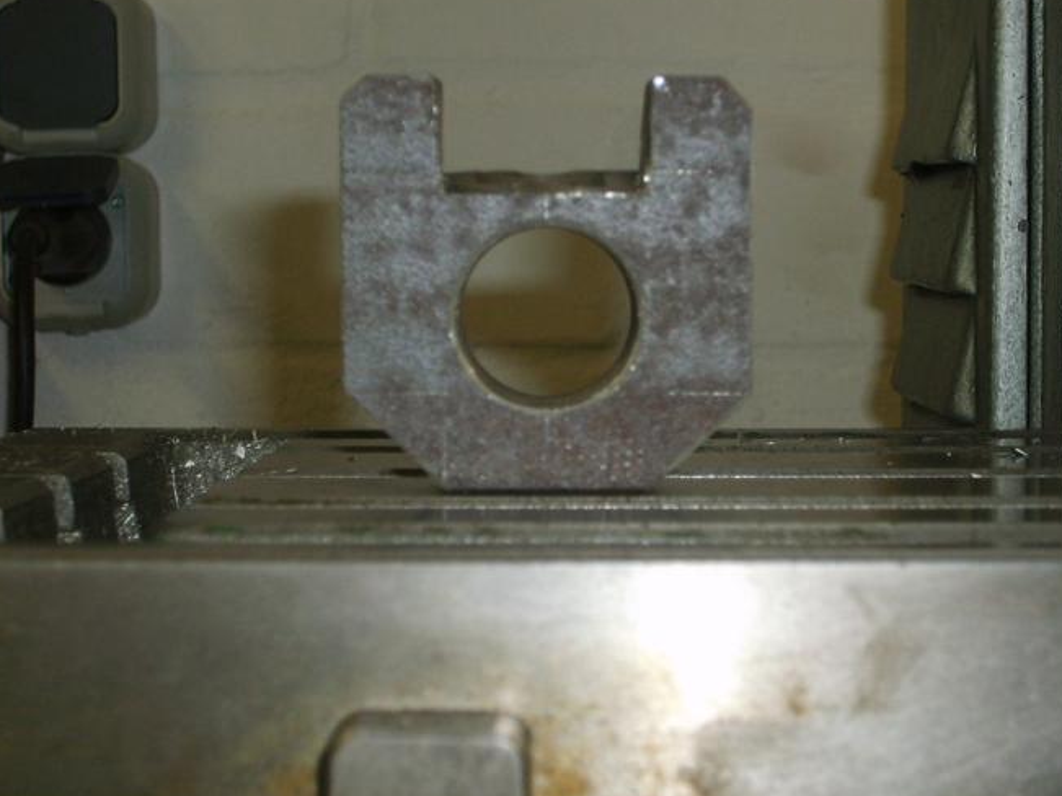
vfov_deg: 19.6
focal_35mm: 75
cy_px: 362
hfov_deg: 26.0
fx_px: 2301
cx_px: 587
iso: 100
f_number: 3.6
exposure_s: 1/60
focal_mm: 10.3
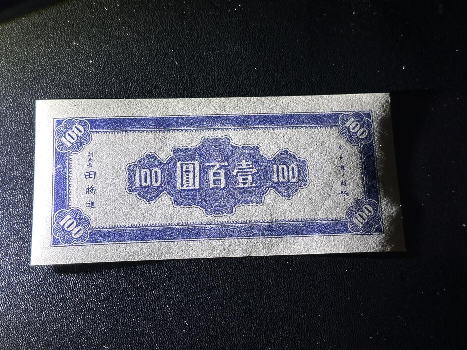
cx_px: 234
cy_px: 175
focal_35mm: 48
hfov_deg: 39.7
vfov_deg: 30.3
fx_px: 648
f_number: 1.78
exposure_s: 1/50
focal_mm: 6.86
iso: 200
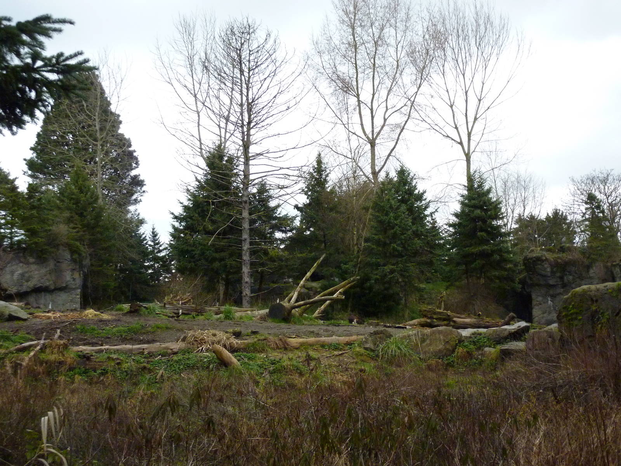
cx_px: 310
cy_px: 233
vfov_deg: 38.7
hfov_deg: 50.1
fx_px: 664
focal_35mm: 37
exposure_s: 1/320
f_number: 3.6
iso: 400
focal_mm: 6.1
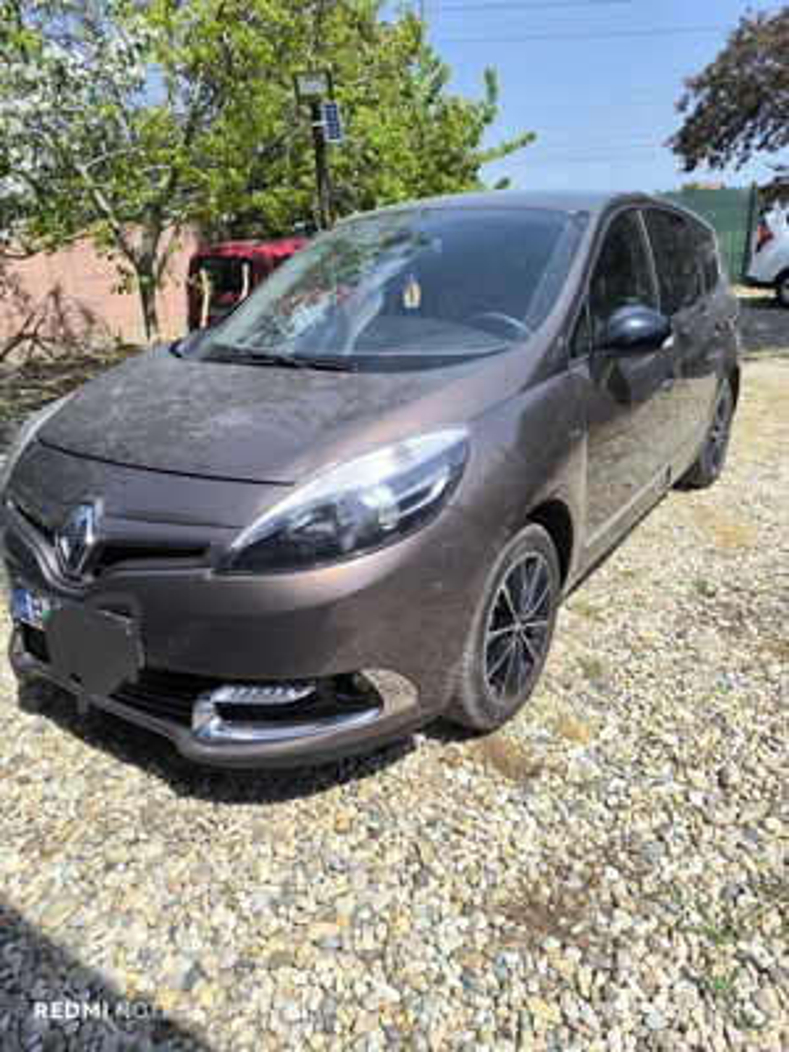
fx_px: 699
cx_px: 394
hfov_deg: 58.9
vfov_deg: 73.9
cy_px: 526
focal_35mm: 23
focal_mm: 6.14
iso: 50
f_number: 1.65
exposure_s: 1/942
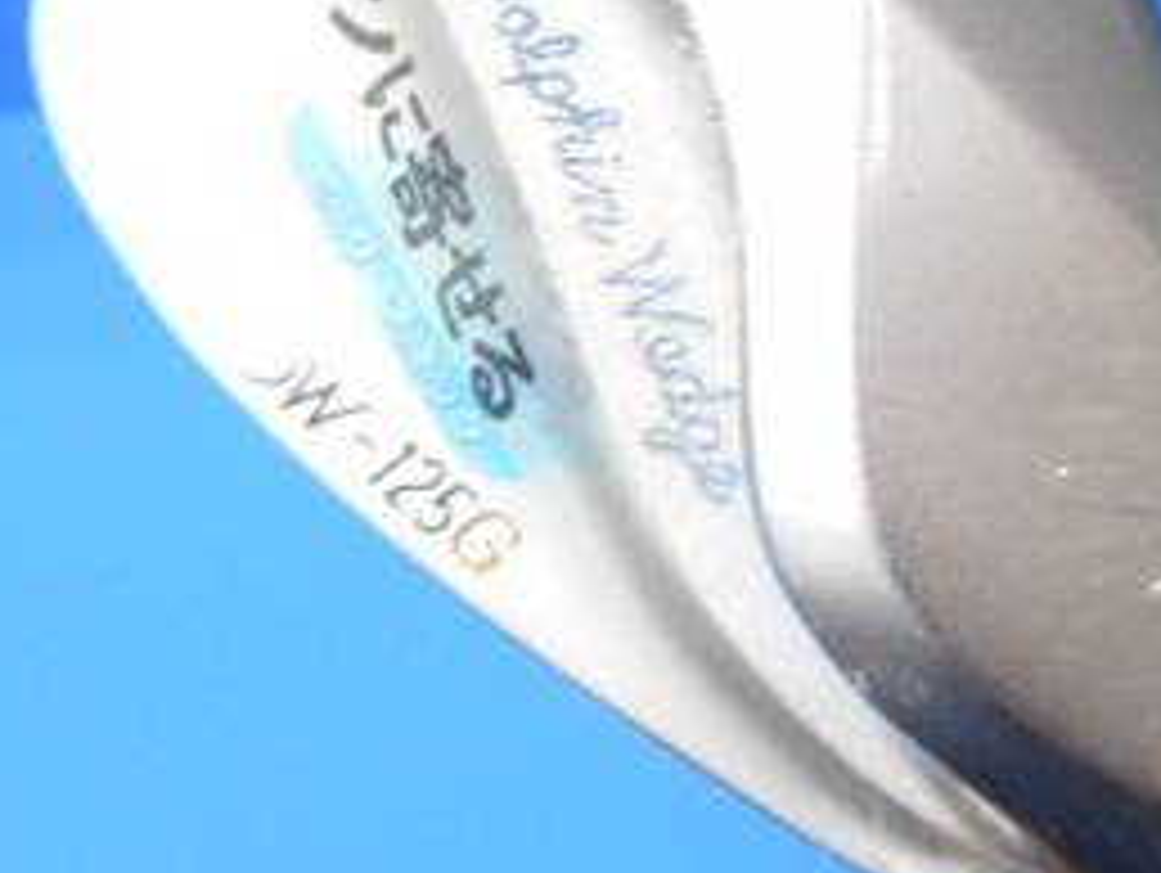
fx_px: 2081
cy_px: 198
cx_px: 742
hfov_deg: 31.0
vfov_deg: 23.4
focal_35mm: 62
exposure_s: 1/30
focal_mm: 4.5
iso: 110
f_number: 3.7
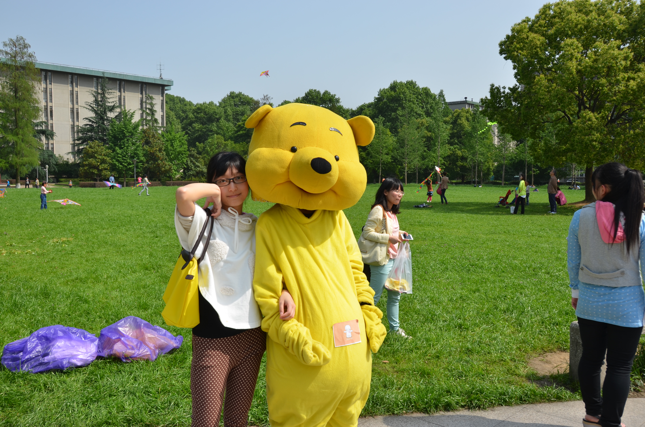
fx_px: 590
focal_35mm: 33
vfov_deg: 39.8
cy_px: 214
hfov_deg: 57.3
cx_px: 322
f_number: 9
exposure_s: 1/320
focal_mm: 22
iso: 100
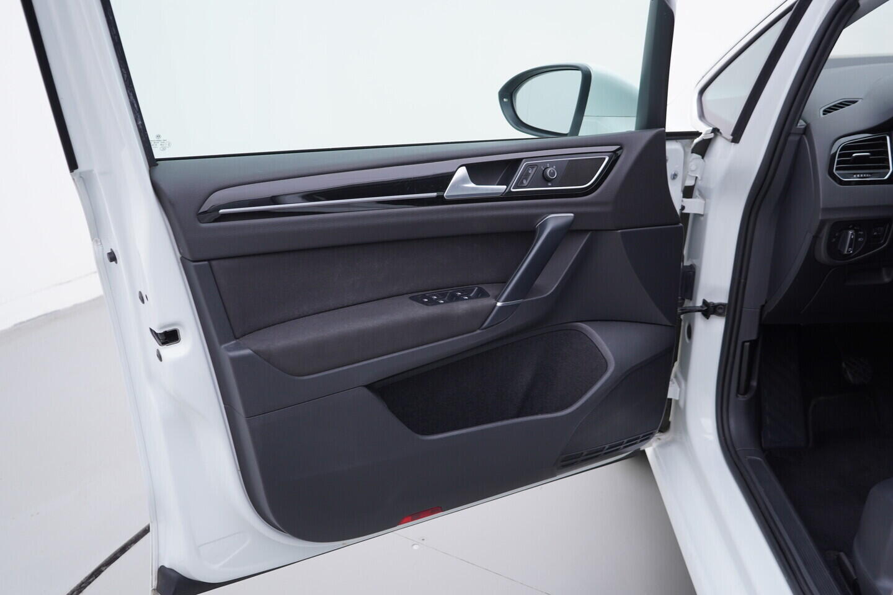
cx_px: 446
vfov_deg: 36.9
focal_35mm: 36
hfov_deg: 53.1
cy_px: 298
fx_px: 893
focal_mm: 24
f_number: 3.2
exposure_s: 1/50
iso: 125
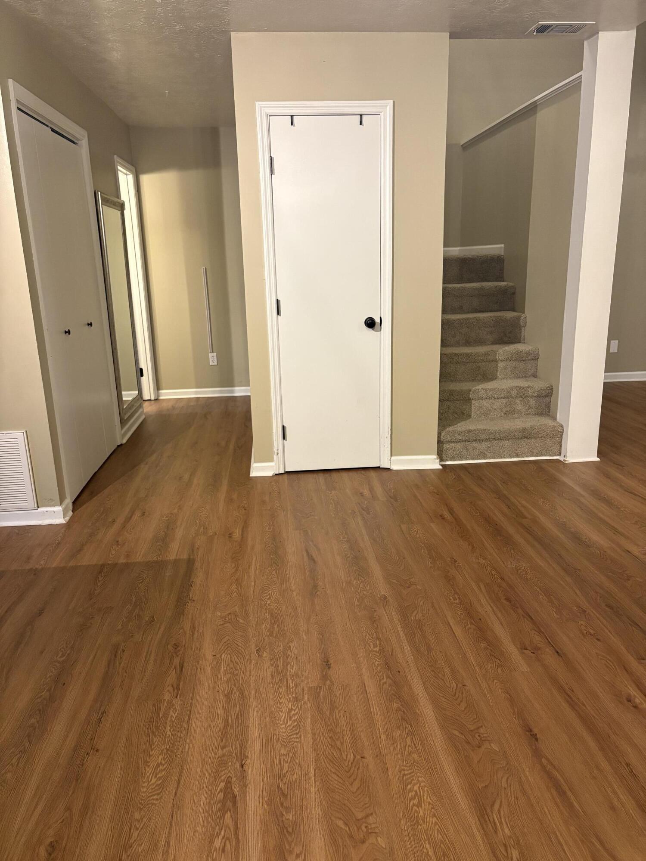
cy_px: 430
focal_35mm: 26
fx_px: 647
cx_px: 323
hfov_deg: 53.1
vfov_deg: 67.3
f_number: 1.6
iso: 320
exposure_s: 1/60
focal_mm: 5.96
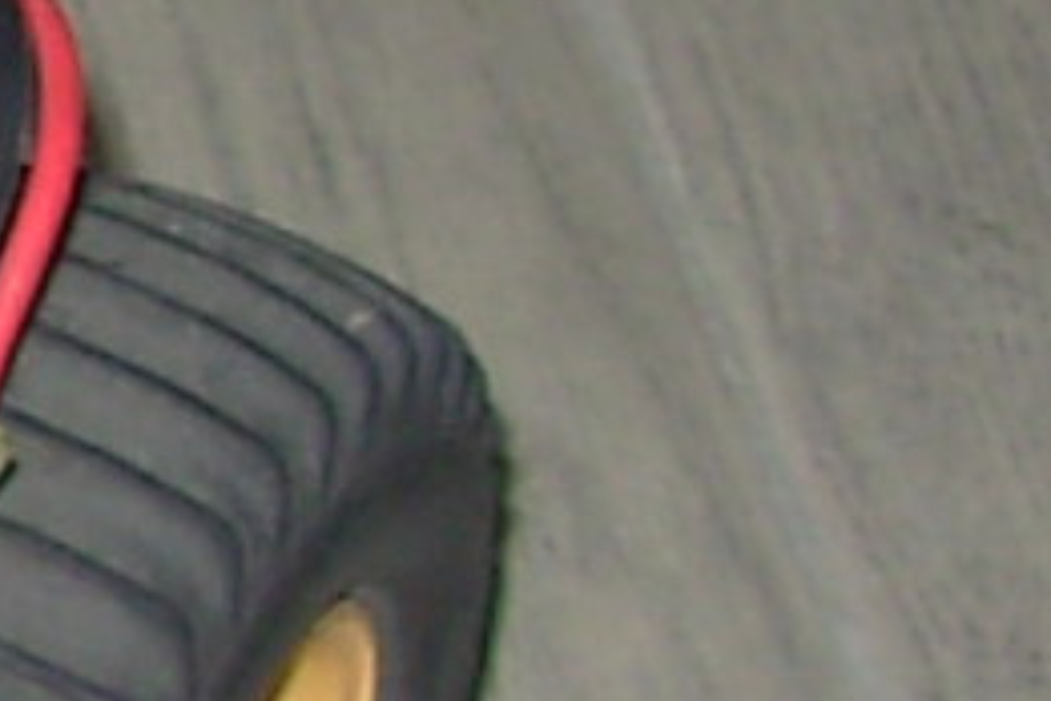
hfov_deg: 6.0
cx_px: -2336
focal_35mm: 310
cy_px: -97
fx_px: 9050
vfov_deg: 4.4
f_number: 2.9
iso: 50
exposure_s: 1/32
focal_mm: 6.3
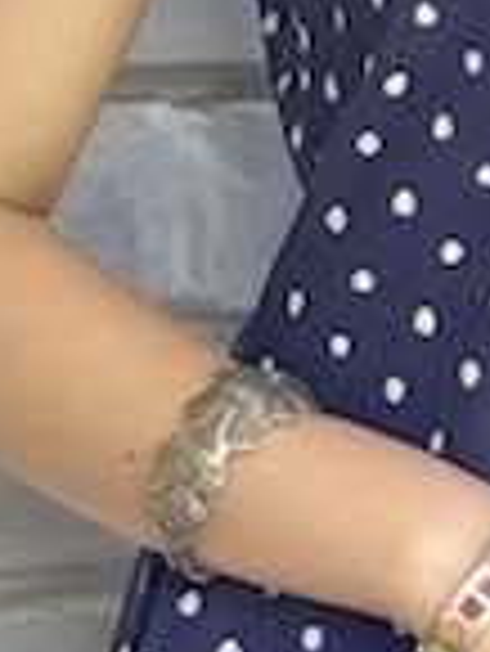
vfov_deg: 6.0
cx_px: 699
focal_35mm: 330
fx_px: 6219
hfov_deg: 4.5
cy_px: 531
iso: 64
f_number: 1.78
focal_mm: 6.76
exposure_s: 1/343
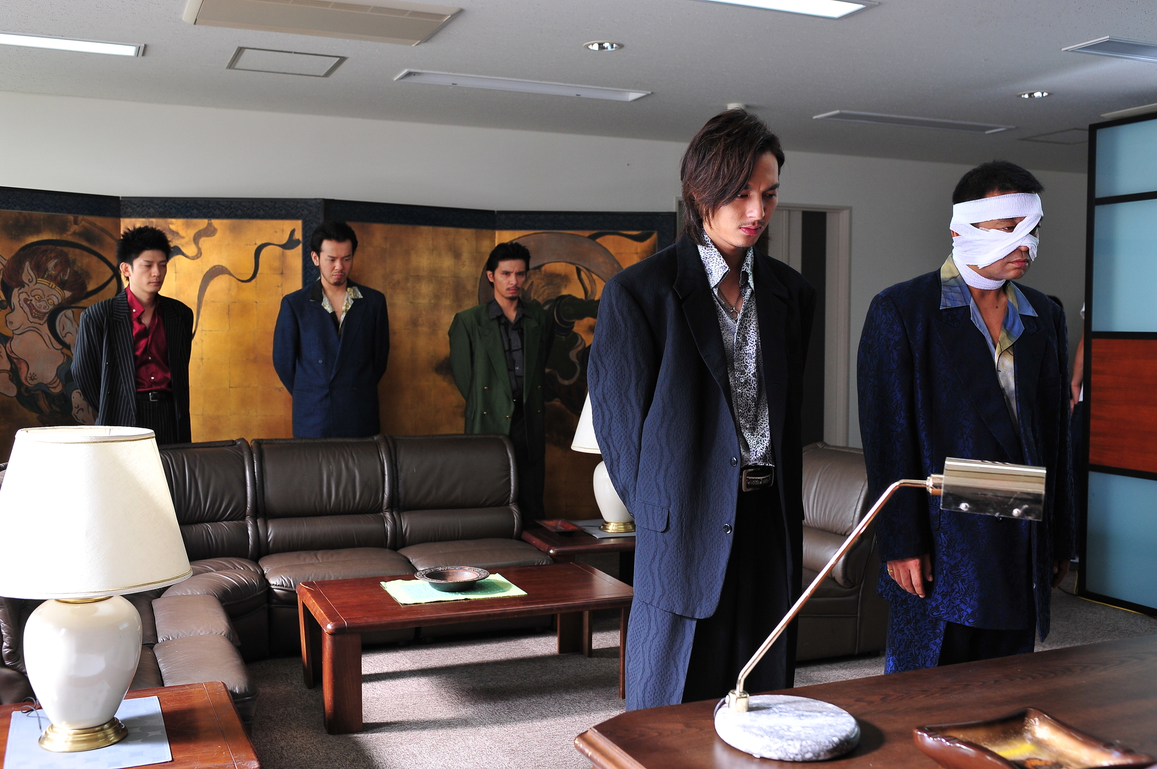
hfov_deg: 50.7
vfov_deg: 35.0
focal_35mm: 38
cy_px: 384
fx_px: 1220
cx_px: 578
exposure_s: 1/100
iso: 800
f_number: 5.6
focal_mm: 38
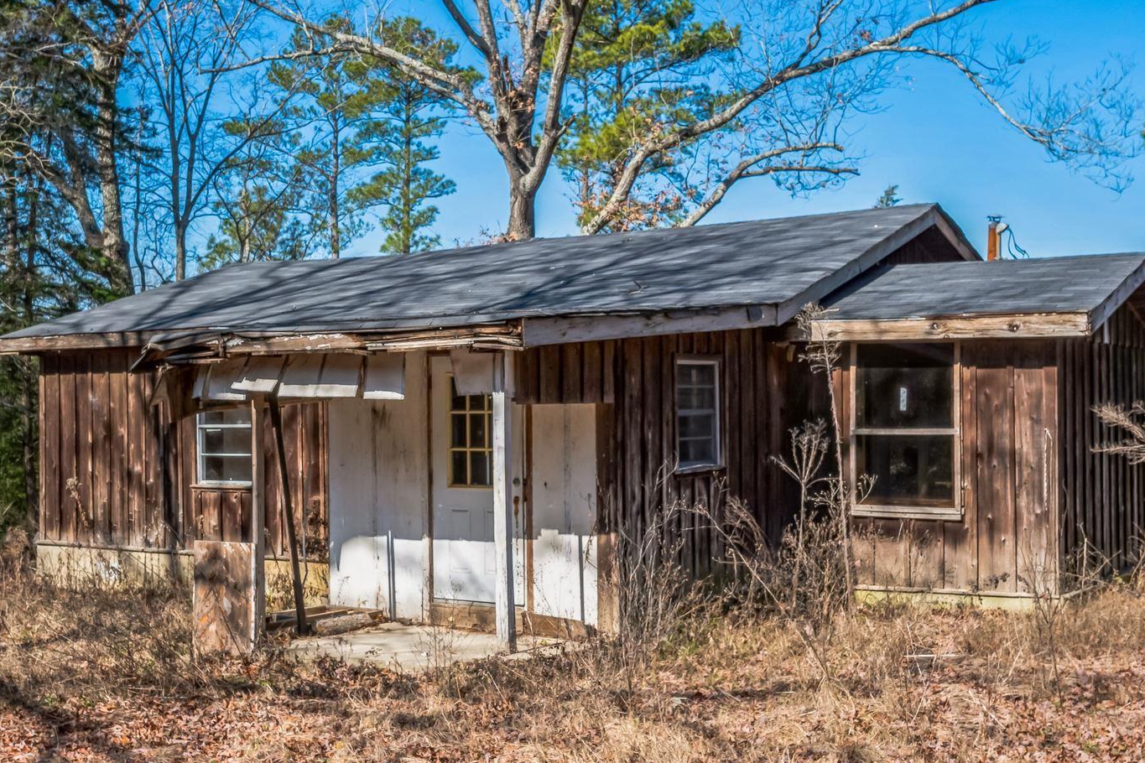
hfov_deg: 43.5
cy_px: 352
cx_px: 500
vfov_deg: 29.9
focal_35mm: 45
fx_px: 1431
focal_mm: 30
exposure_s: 1/100
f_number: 11
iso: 100
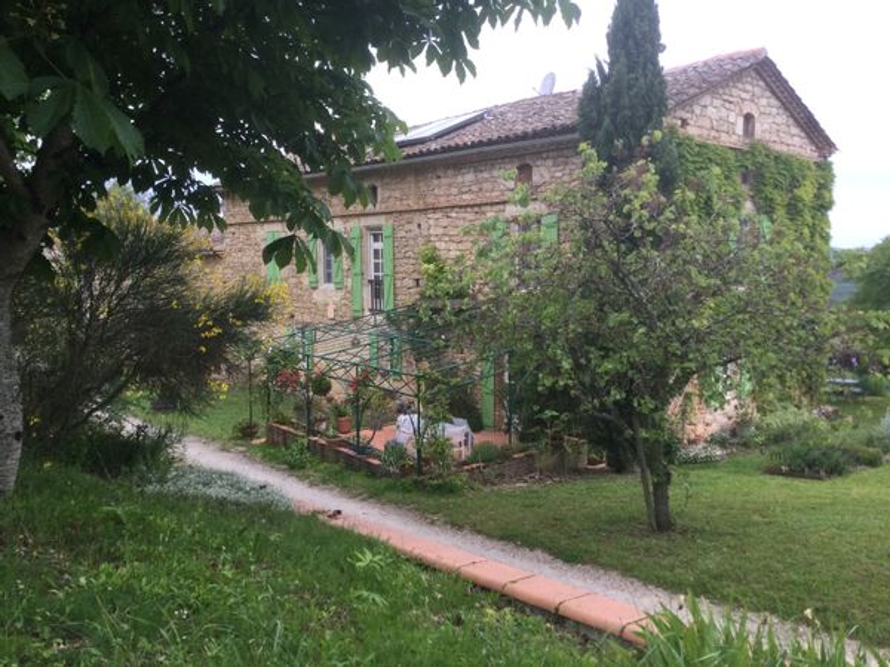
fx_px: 797
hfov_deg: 58.4
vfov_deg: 45.4
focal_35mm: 31
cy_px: 334
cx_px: 445
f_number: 2.4
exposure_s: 1/33
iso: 25
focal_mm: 3.3
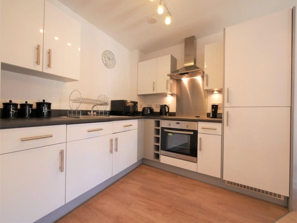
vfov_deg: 85.7
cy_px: 112
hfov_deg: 102.0
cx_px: 148
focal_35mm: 14
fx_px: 120
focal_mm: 7
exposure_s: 1/60
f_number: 4
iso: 1000
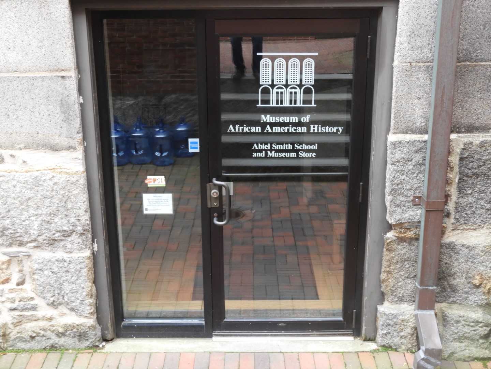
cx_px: 246
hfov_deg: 38.2
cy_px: 184
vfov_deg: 29.1
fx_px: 709
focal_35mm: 50
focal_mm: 9
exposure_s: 1/30
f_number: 4
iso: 220
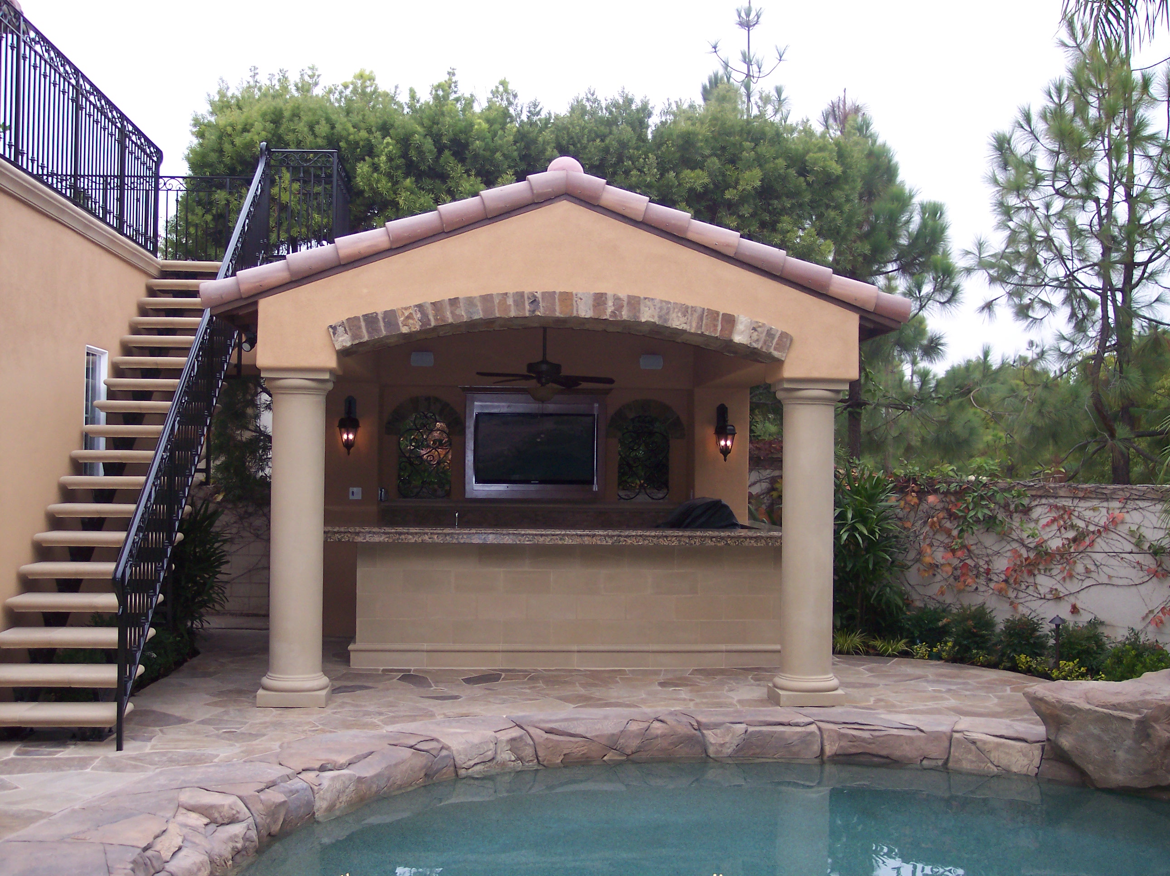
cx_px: 585
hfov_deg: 49.0
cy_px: 438
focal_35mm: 38
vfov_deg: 37.7
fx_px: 1284
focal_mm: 8
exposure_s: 1/250
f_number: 2.8
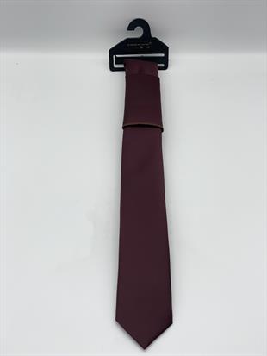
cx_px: 134
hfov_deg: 28.0
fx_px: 535
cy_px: 178
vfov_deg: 36.8
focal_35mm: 52
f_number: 2
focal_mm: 6
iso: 25
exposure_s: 1/228
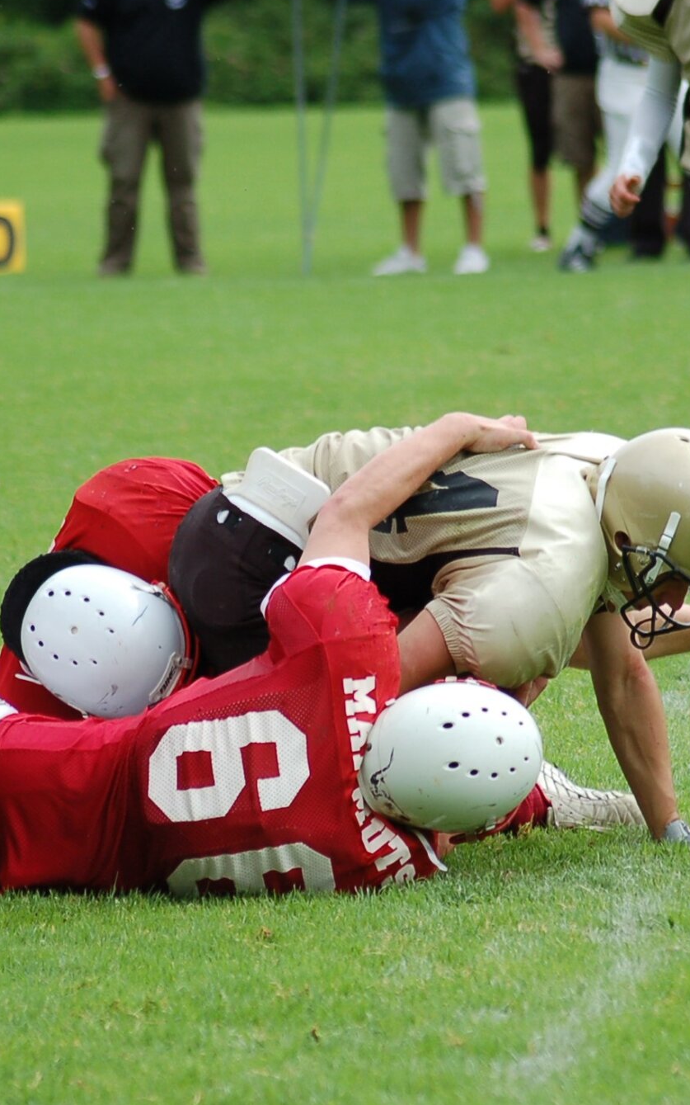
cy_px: 576
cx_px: 391
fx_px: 11312
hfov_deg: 3.5
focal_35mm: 376
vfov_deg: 5.6
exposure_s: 1/1000
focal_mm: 150
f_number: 4.5
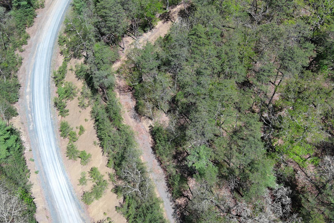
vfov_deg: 34.1
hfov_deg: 49.5
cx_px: 155
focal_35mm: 39
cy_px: 127
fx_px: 362
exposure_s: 1/749
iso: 100
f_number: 2.8
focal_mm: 10.57
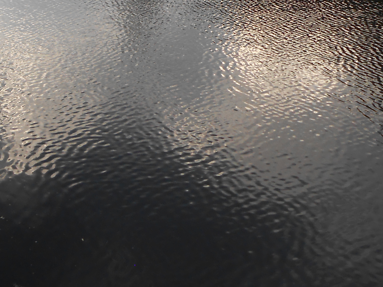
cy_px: -43
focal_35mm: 69
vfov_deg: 20.2
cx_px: -6
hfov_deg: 26.6
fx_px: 763
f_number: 3.5
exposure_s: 1/200
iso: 80
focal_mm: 4.6
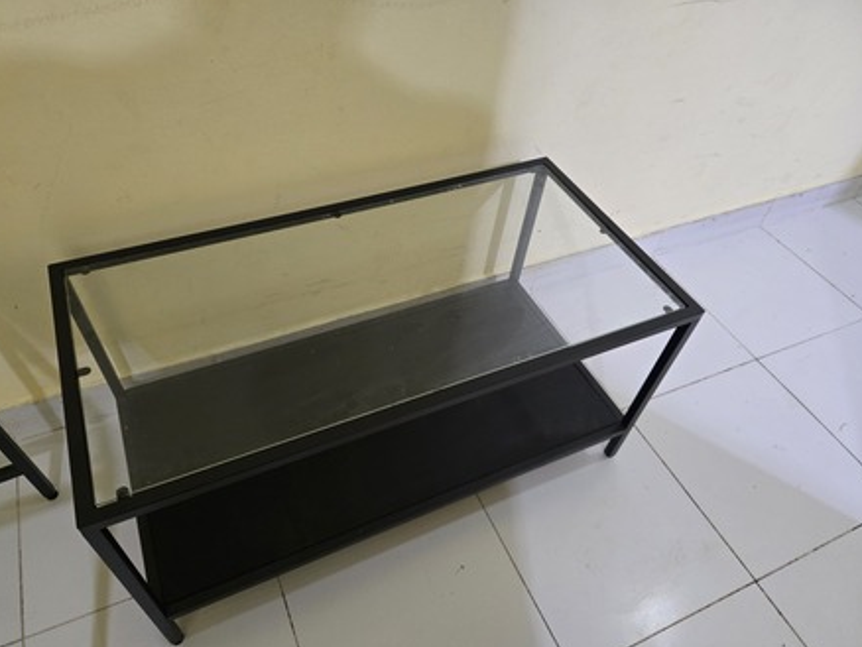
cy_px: 331
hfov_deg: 71.6
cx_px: 424
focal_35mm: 24
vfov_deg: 56.9
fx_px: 598
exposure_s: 1/60
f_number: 1.8
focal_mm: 5.4
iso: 640
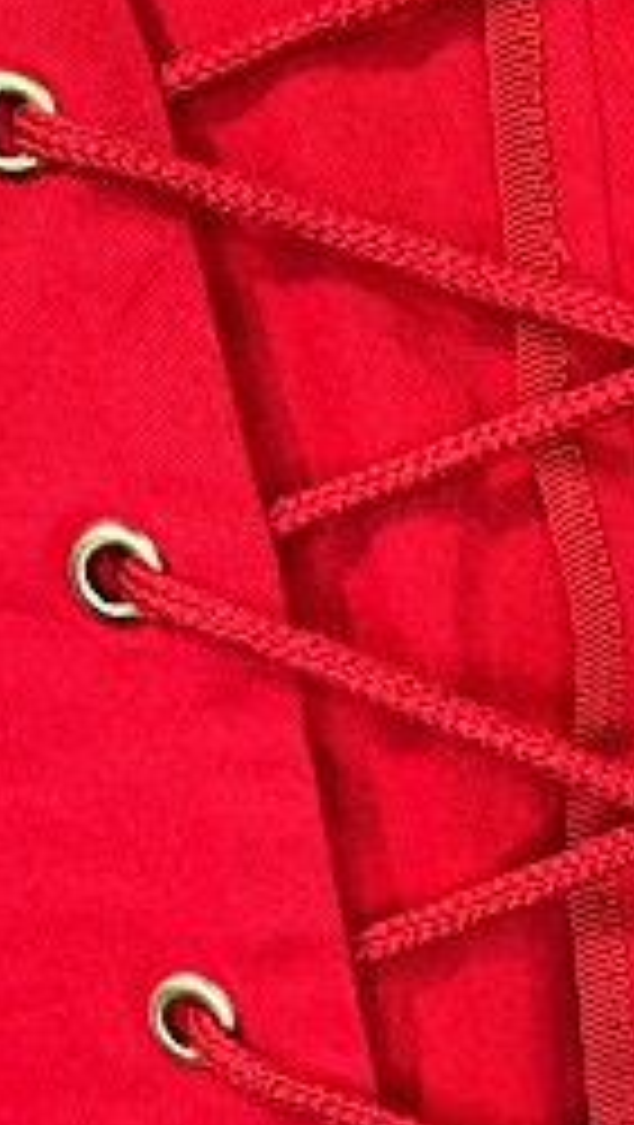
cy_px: 909
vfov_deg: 24.0
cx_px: 728
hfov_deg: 13.6
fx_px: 2595
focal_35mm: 87
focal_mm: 5.1
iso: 80
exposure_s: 1/120
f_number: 1.6
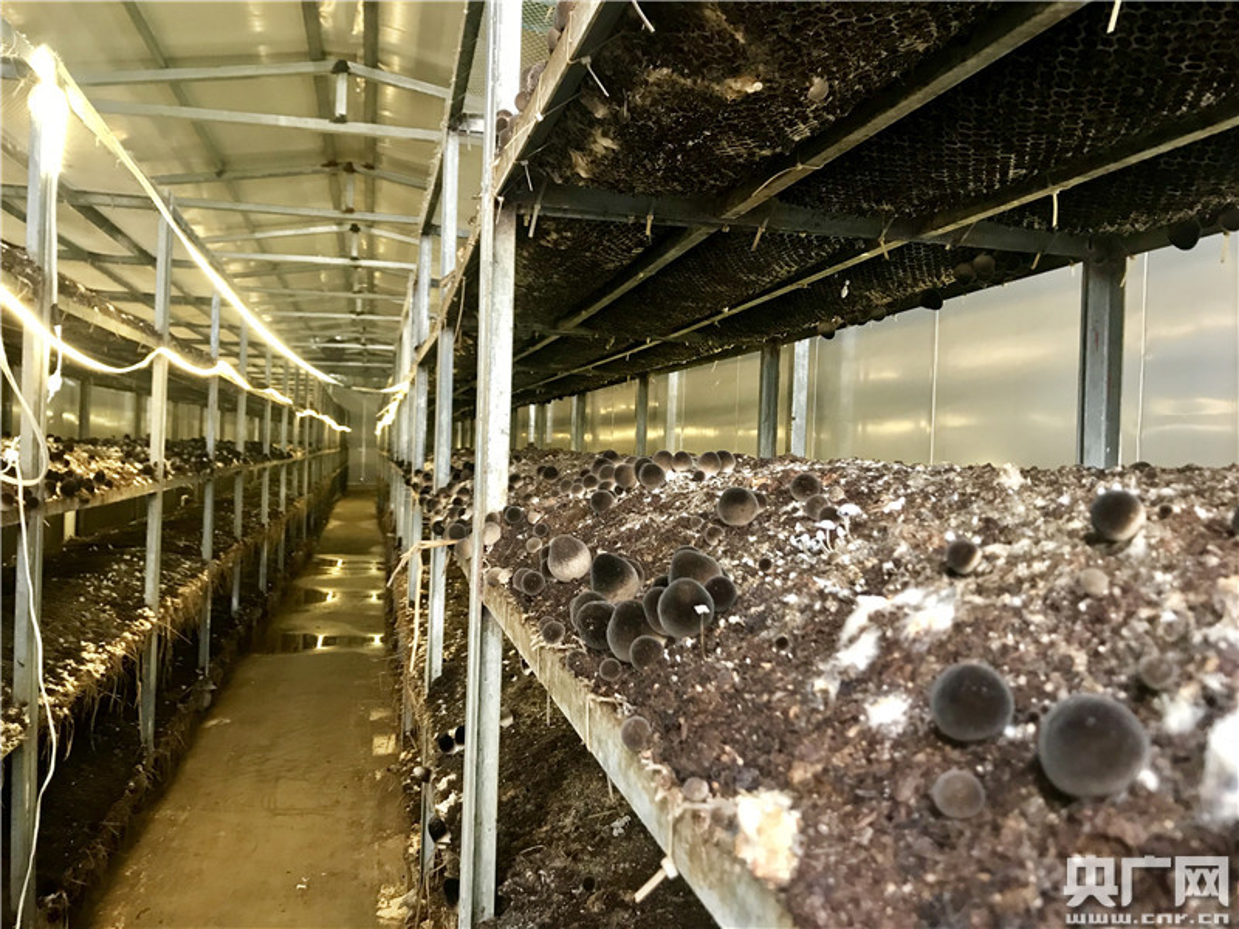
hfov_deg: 63.4
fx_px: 1002
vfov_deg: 49.7
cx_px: 620
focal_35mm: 28
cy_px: 464
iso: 64
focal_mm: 3.99
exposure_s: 1/17
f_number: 1.8
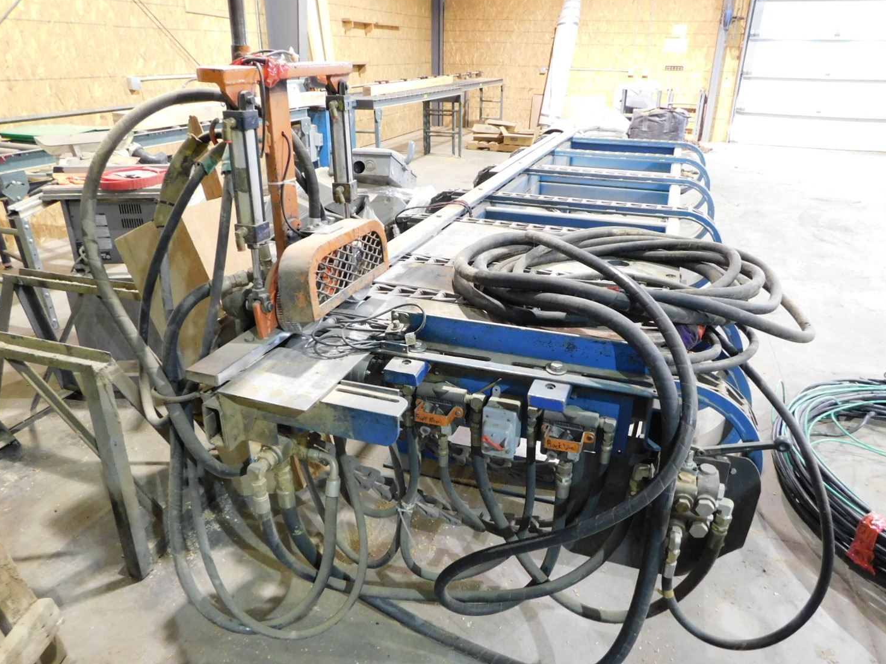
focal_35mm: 25
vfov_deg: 54.8
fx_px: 640
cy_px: 352
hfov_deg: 69.4
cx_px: 455
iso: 450
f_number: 3
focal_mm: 4
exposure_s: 1/8
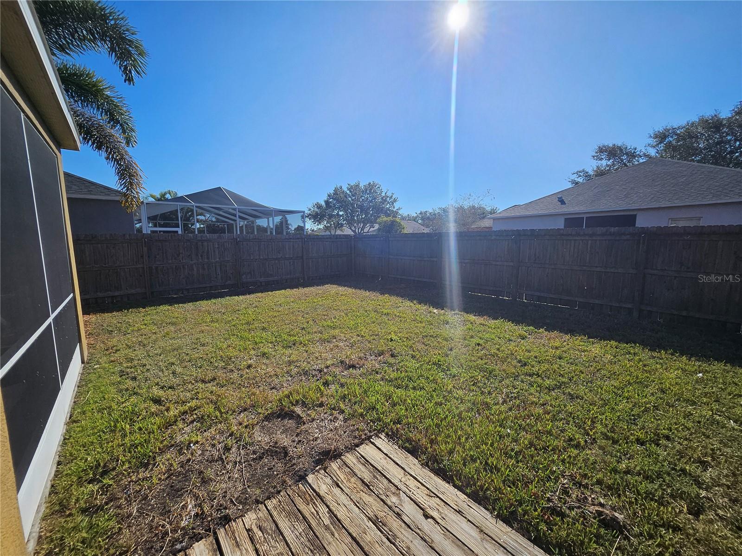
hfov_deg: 106.2
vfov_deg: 89.9
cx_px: 371
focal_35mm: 13
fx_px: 279
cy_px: 278
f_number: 2.2
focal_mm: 1.7
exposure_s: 1/2083
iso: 32
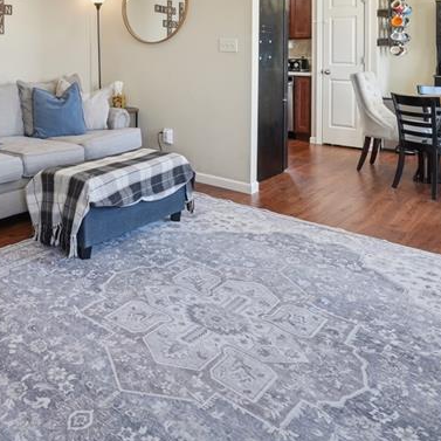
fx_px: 432
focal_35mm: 30
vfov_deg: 49.2
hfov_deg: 49.6
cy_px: 58
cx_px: 66
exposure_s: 1/20
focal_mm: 13
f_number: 8
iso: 400
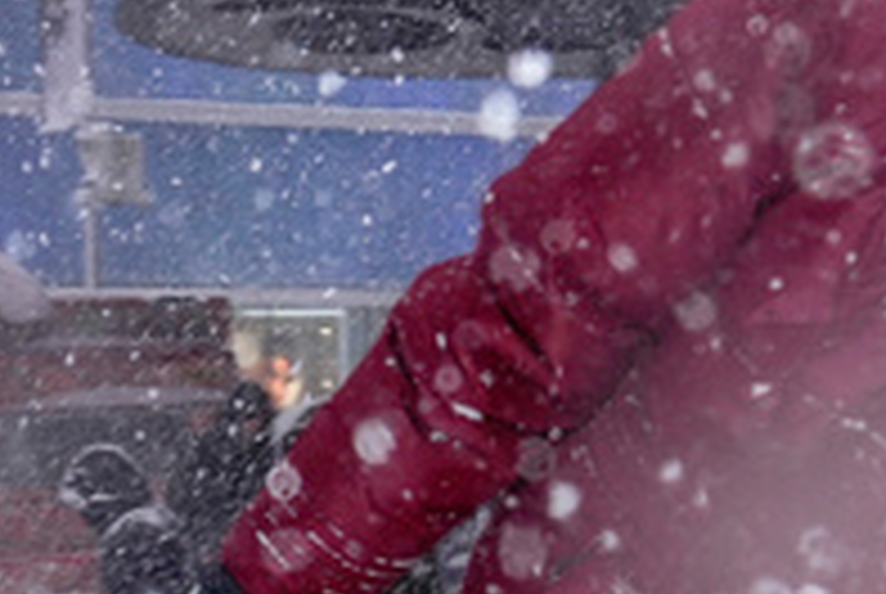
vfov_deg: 10.1
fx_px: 3327
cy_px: 700
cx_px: -112
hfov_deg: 14.8
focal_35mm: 135
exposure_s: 1/200
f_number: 6.3
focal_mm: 26
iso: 400
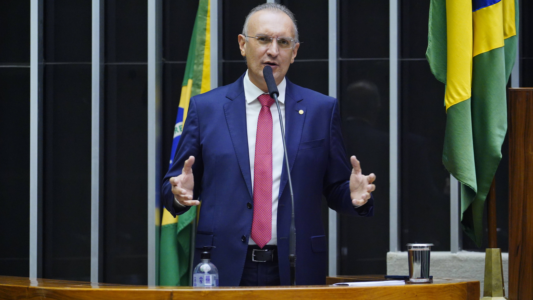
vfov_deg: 9.0
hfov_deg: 15.9
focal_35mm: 135
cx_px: 268
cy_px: 139
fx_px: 1908
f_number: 4
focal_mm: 128
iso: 3200
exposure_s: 1/160
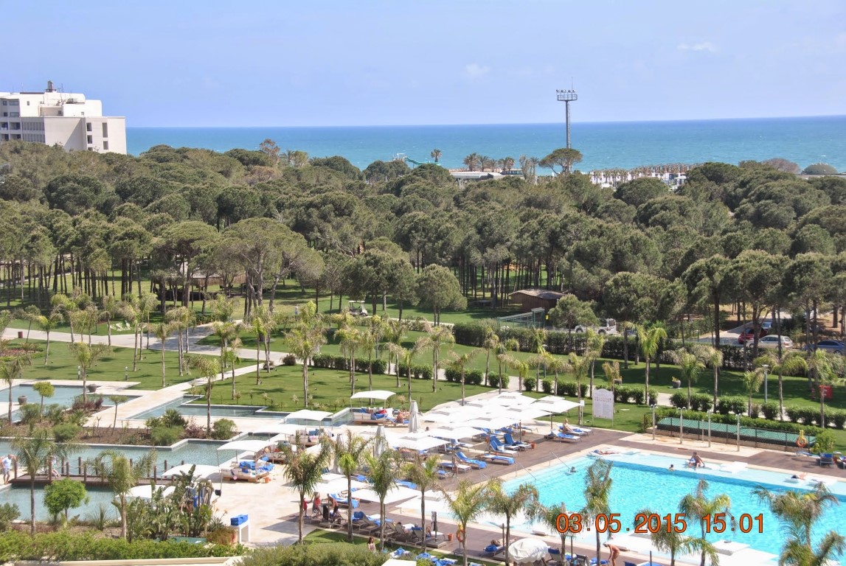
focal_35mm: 69
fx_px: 1624
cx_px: 423
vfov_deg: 19.8
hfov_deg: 29.2
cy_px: 283
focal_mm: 46
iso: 100
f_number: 8
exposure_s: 1/250
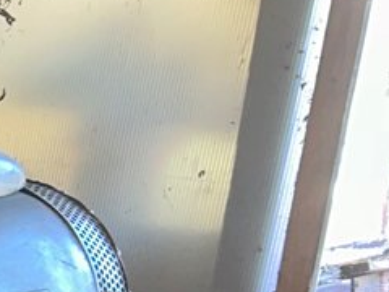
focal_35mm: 164
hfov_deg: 9.5
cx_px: -779
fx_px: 1843
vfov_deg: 8.5
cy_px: 611
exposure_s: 1/40
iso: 32
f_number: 1.5
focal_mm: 5.7
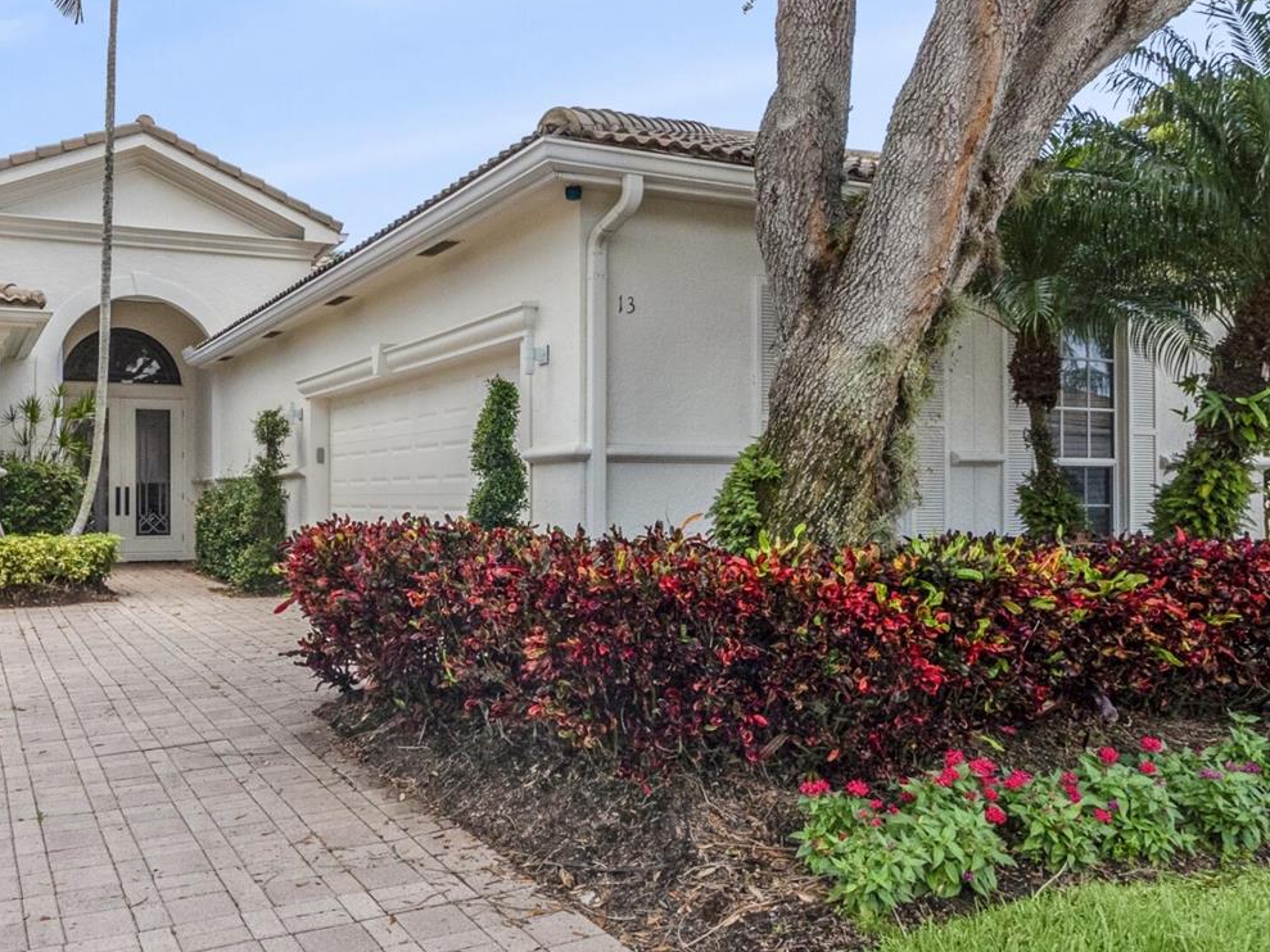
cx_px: 449
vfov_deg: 48.2
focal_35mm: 29
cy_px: 500
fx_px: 1064
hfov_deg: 60.5
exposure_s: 1/400
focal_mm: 7
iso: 200
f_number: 7.1
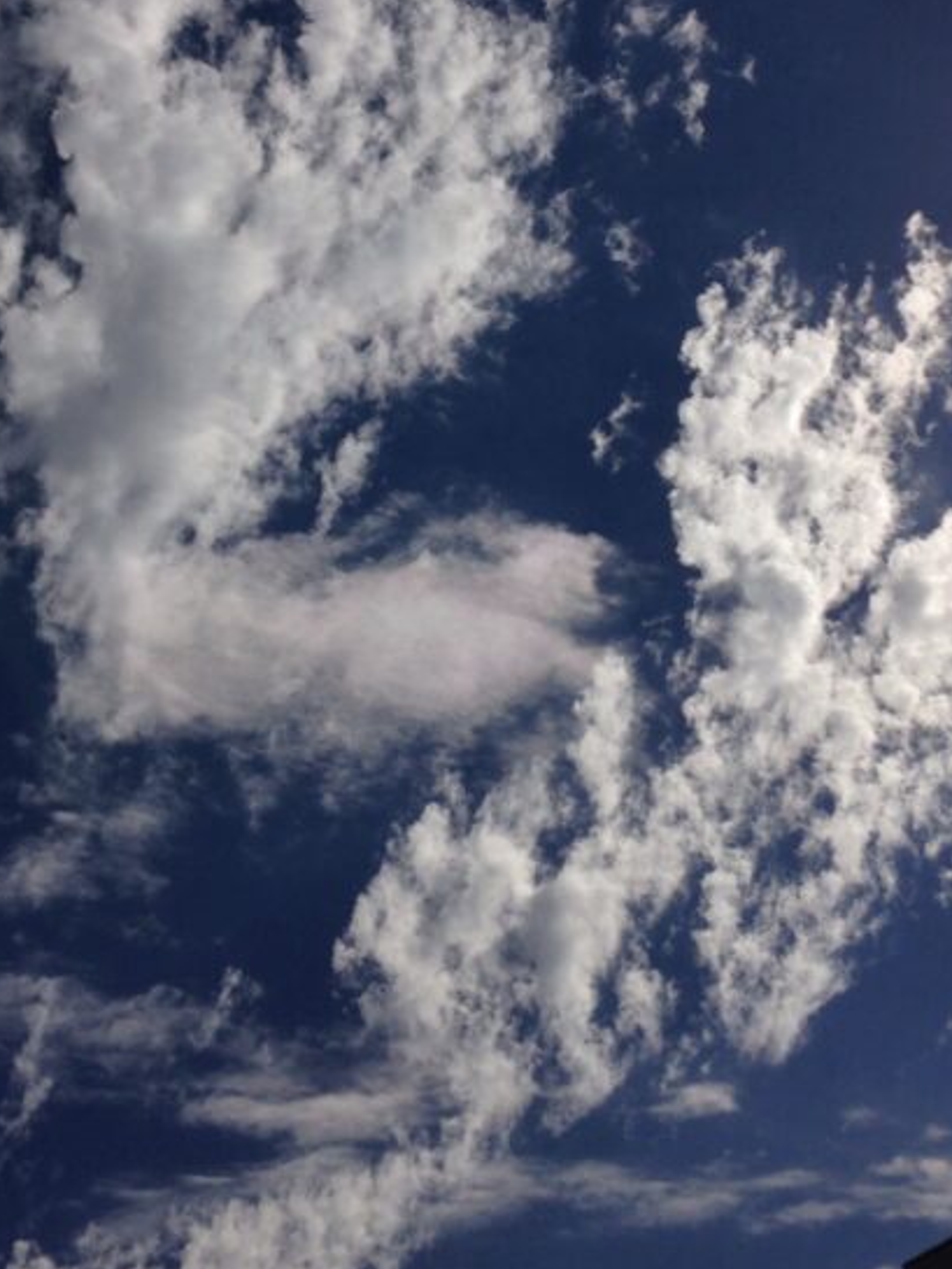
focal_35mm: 62
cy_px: 359
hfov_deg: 23.7
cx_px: 510
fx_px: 2273
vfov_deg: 30.8
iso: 50
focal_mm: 4.12
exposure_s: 1/10870
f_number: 2.4
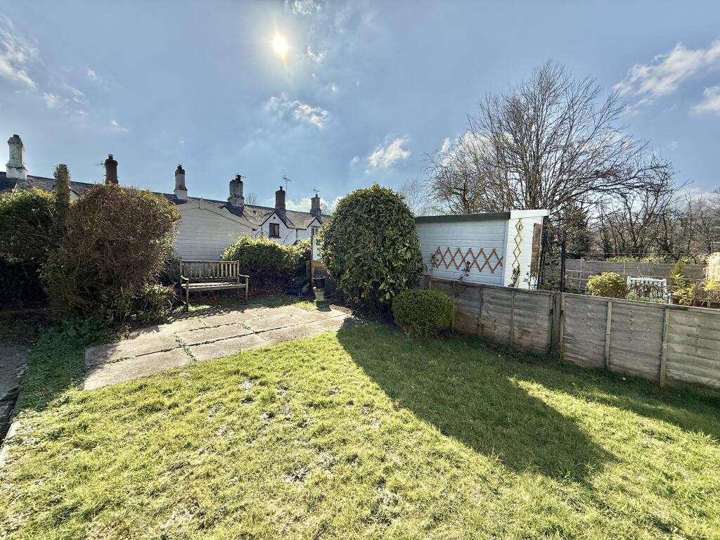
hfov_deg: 102.1
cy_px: 270
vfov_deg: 85.7
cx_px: 360
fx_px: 291
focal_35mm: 14
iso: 50
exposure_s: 1/6173
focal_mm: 2.22
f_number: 2.2
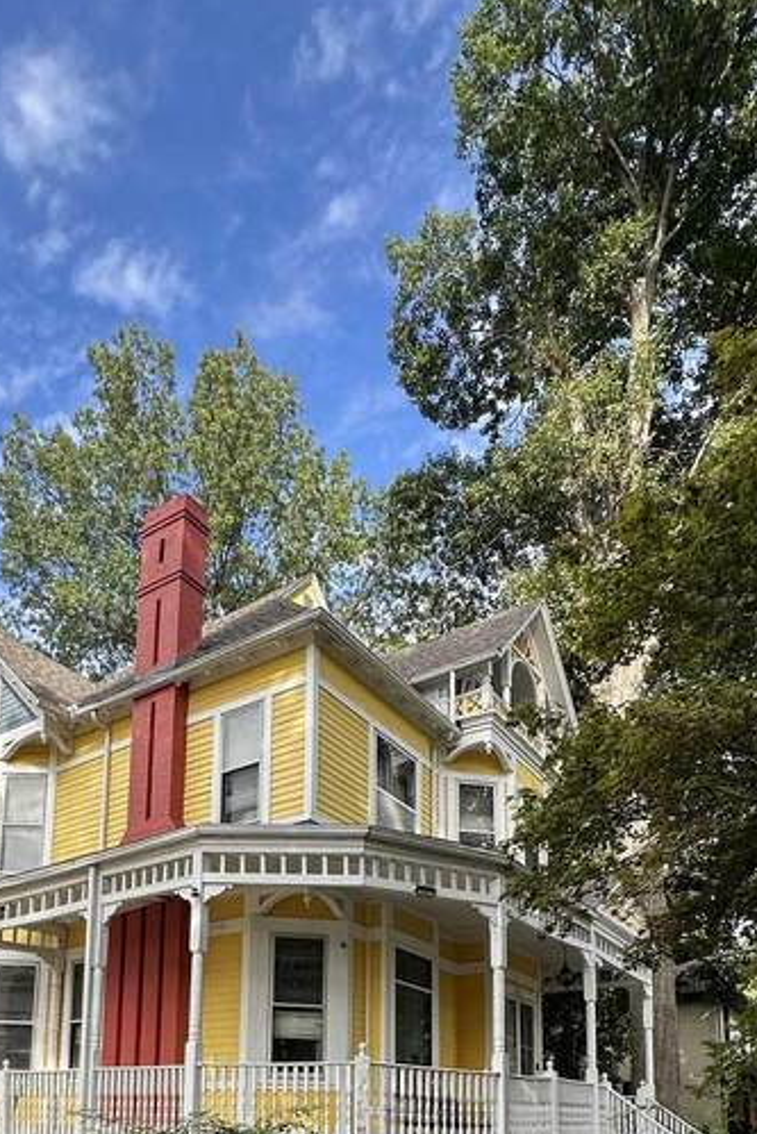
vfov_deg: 56.2
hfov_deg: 46.2
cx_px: 311
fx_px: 882
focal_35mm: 28
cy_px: 1029
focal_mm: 2.22
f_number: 2.2
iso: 40
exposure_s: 1/421
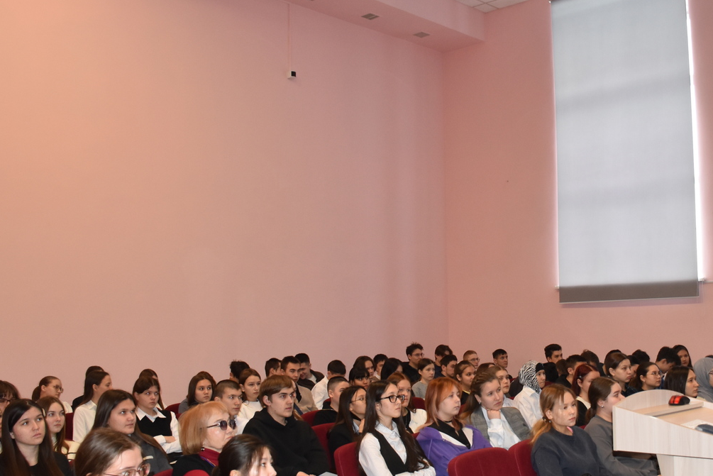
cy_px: 267
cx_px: 484
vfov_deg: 31.2
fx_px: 852
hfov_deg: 44.6
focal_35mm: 43
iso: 800
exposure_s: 1/80
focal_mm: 18
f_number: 4.5
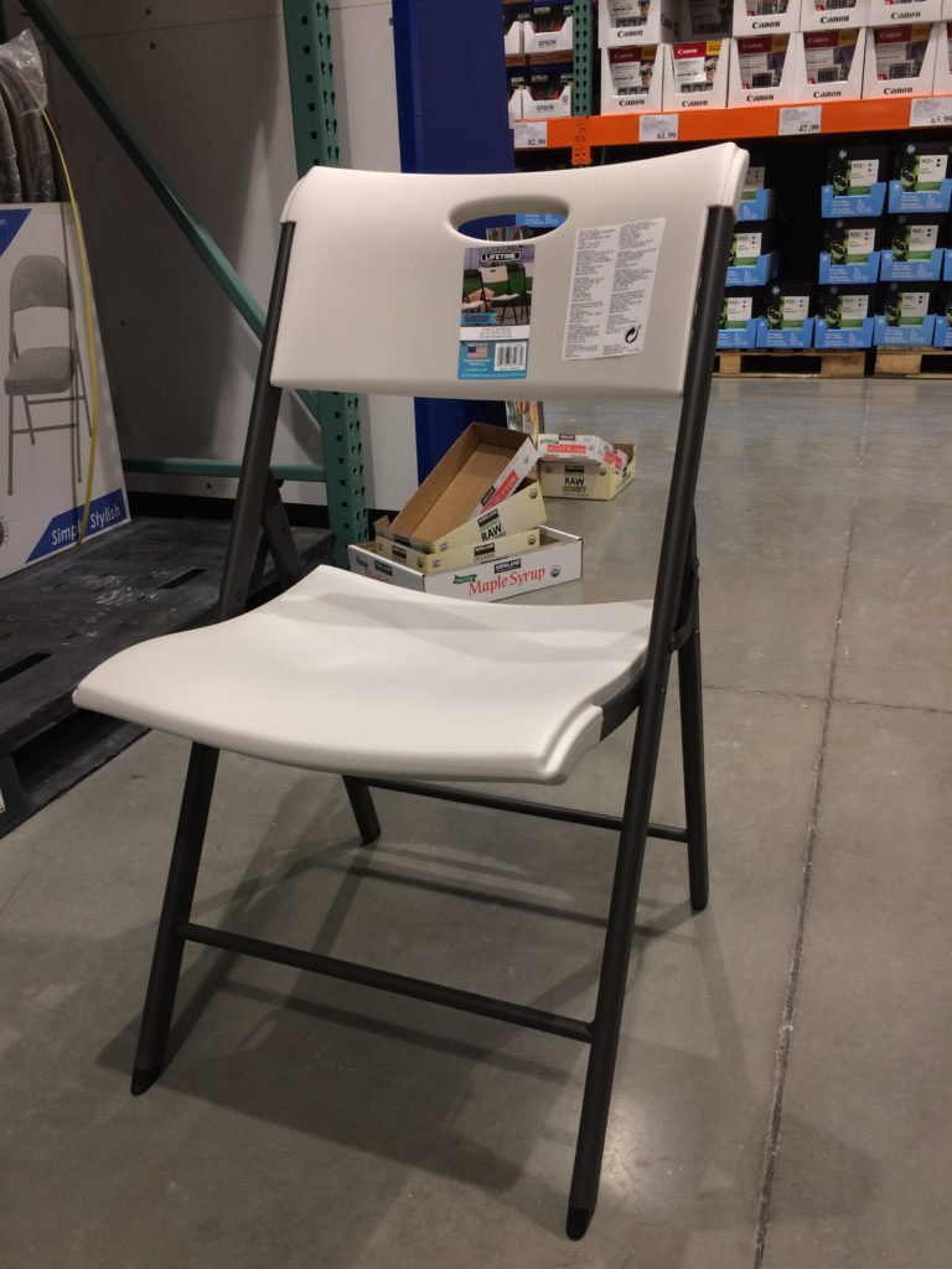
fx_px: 1063
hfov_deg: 48.2
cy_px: 634
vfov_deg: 61.7
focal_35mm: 29
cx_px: 476
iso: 50
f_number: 2.2
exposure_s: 1/30
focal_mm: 4.15
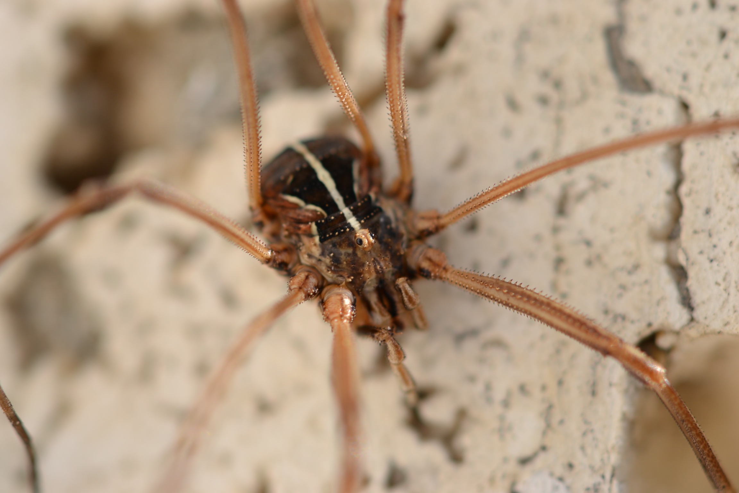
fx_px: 2617
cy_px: 246
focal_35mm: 128
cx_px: 370
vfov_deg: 10.8
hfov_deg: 16.1
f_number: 8
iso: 100
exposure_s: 1/200
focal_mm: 85
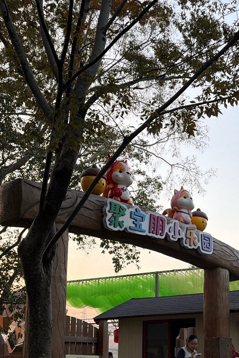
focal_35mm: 49
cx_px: 156
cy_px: 278
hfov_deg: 27.4
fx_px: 488
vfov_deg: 39.0
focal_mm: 5.96
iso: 50
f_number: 1.6
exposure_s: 1/331
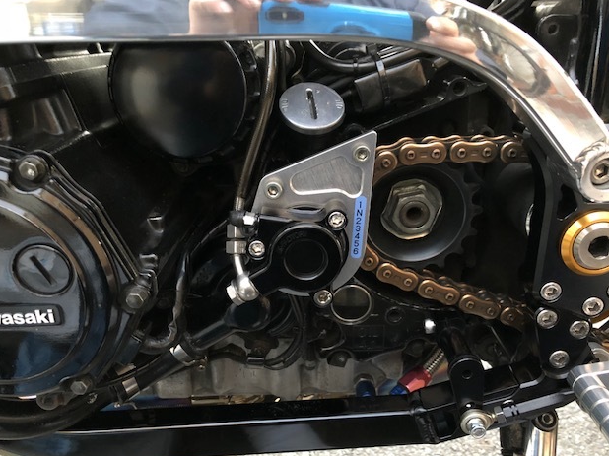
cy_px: 228
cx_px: 311
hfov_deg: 61.7
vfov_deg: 48.2
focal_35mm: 29
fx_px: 510
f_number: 1.8
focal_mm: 4
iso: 160
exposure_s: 1/4
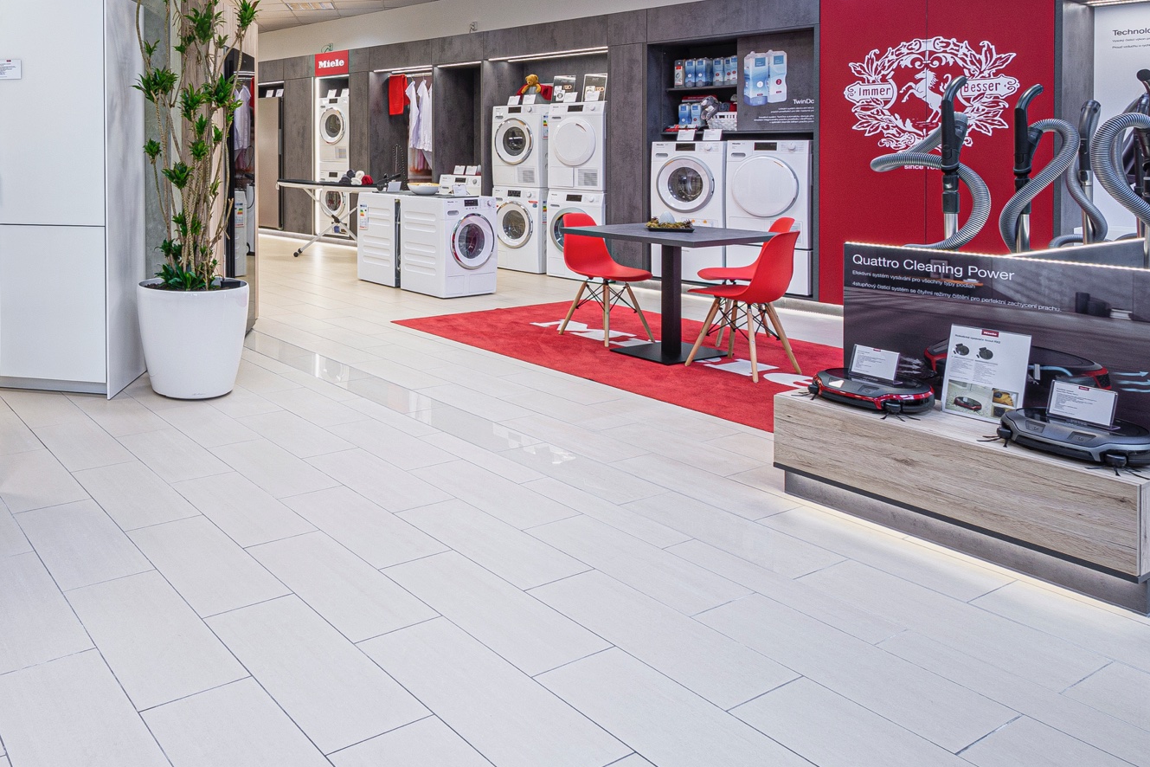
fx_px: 830
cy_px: 139
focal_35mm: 26
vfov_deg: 46.6
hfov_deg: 62.6
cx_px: 208
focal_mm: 10
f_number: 8
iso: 100
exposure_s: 1/3
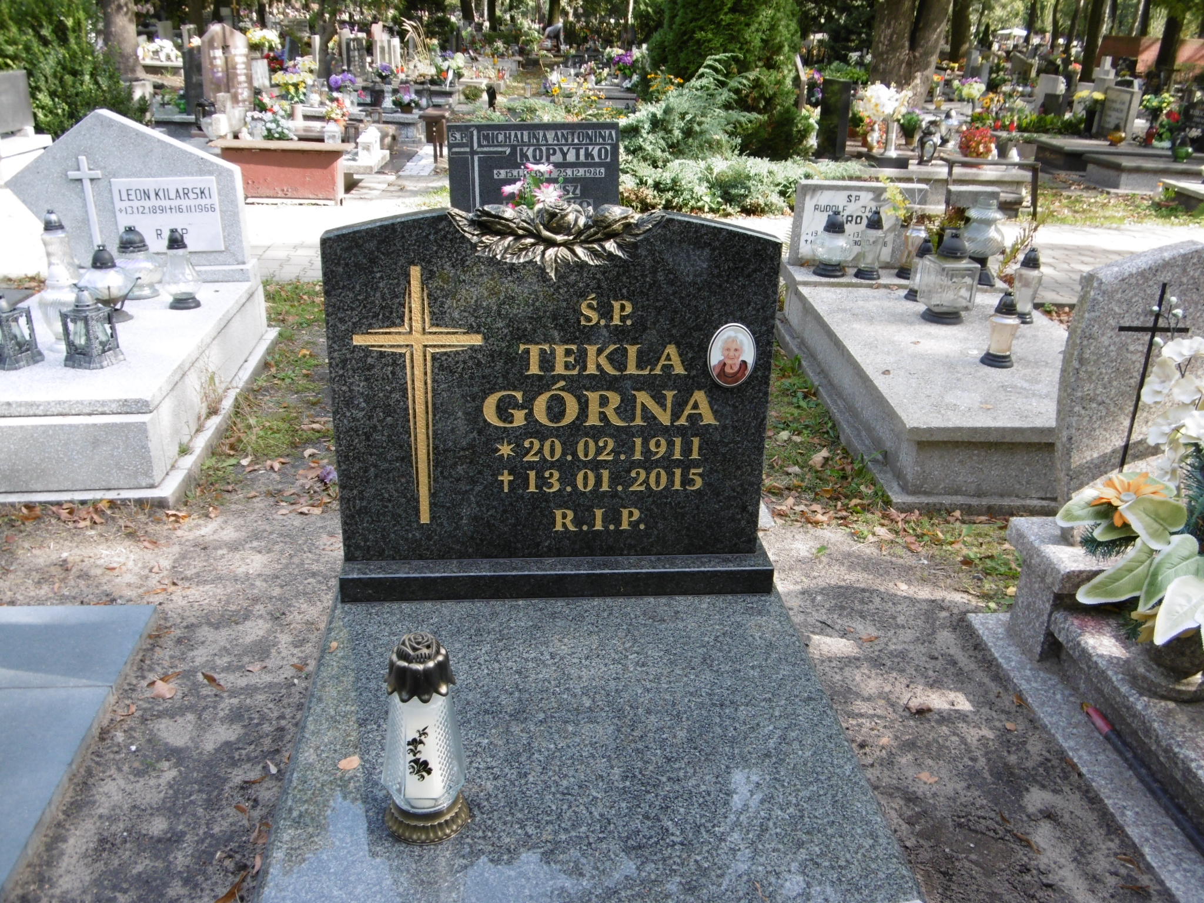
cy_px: 452
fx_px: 1113
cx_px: 602
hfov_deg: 56.8
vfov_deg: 44.2
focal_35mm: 32
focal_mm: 5.8
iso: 100
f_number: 3.5
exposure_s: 1/100
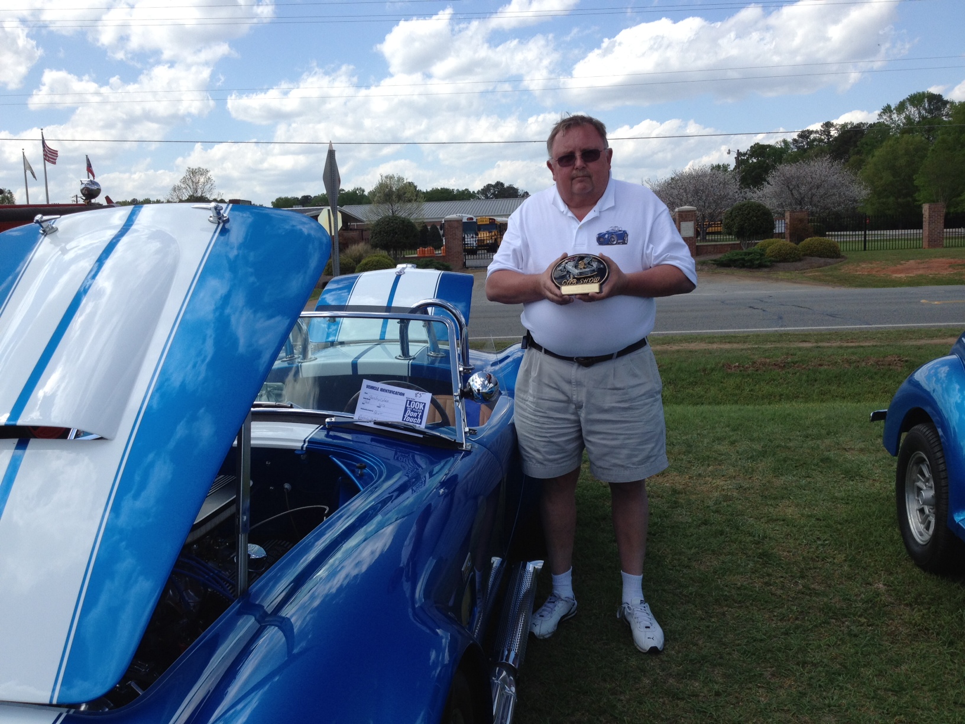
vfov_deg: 40.7
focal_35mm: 35
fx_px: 976
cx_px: 482
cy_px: 362
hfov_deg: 52.6
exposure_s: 1/1534
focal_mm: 4.28
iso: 64
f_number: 2.4
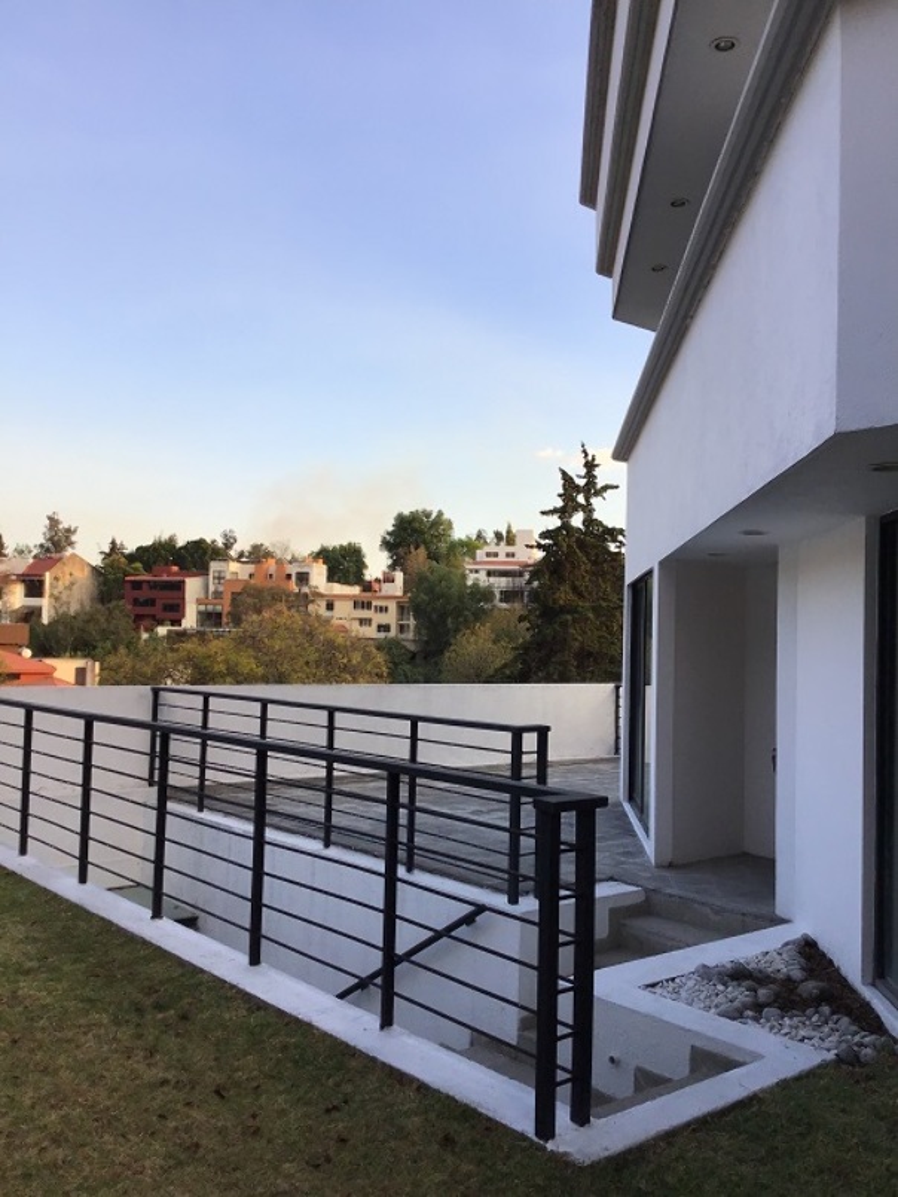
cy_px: 598
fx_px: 1072
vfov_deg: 58.3
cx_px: 449
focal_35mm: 31
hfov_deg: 45.5
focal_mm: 3.3
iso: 25
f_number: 2.4
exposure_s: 1/247
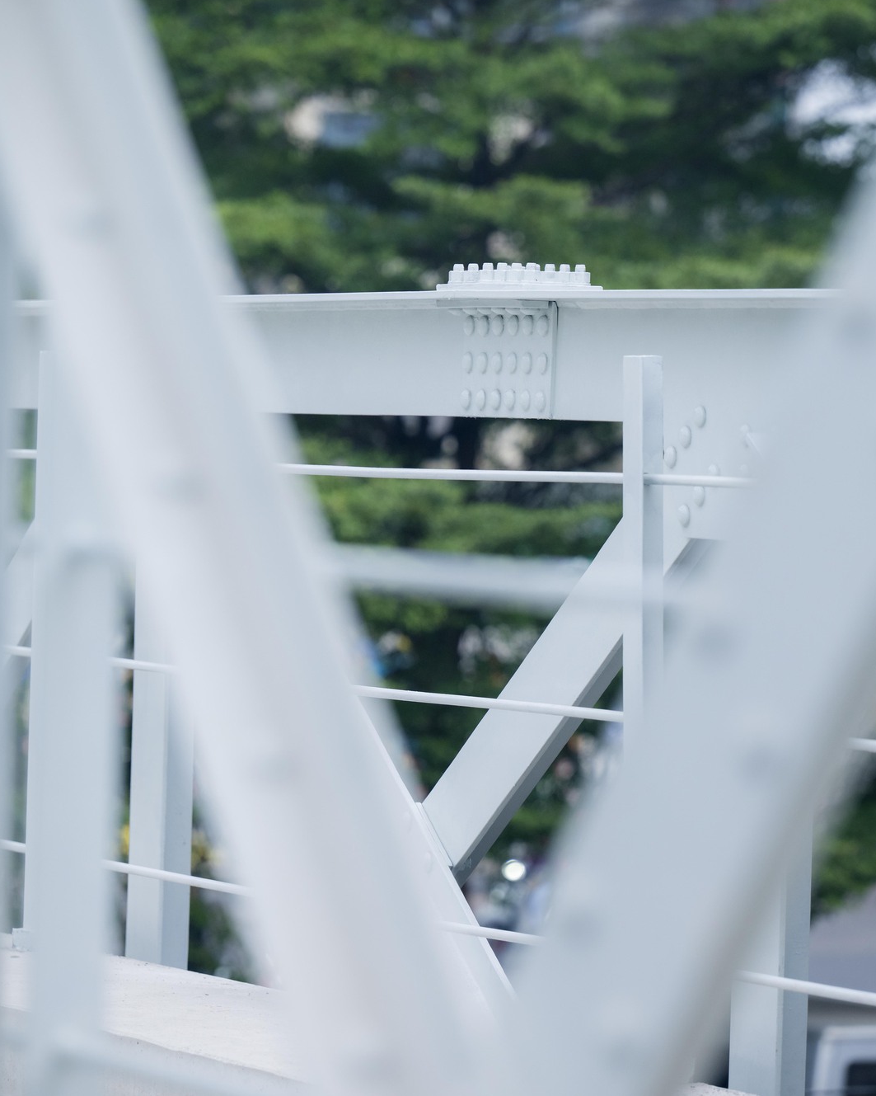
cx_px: 499
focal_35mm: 226
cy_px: 547
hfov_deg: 6.8
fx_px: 7325
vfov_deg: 8.6
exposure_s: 1/250
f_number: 3.5
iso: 400
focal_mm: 160
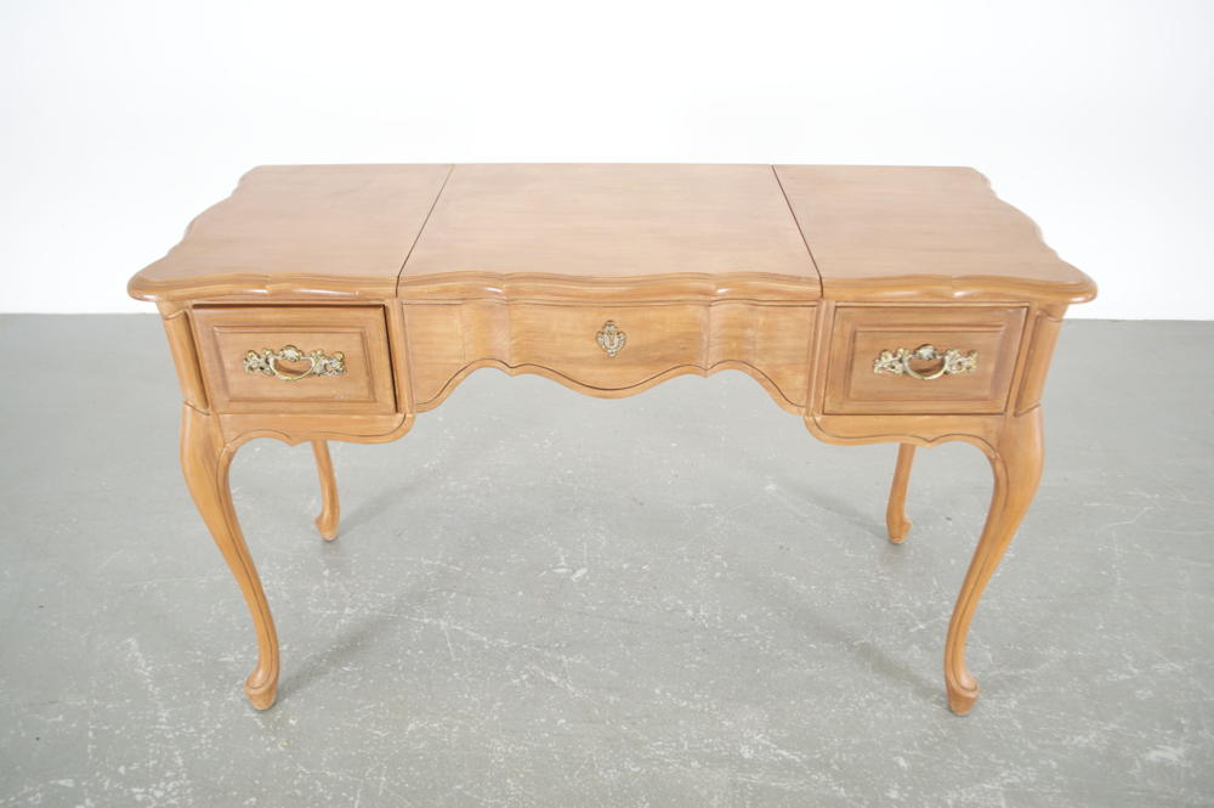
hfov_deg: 67.4
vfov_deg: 47.9
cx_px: 607
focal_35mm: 27
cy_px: 404
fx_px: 910
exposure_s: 1/30
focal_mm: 18
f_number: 3.5
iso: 200
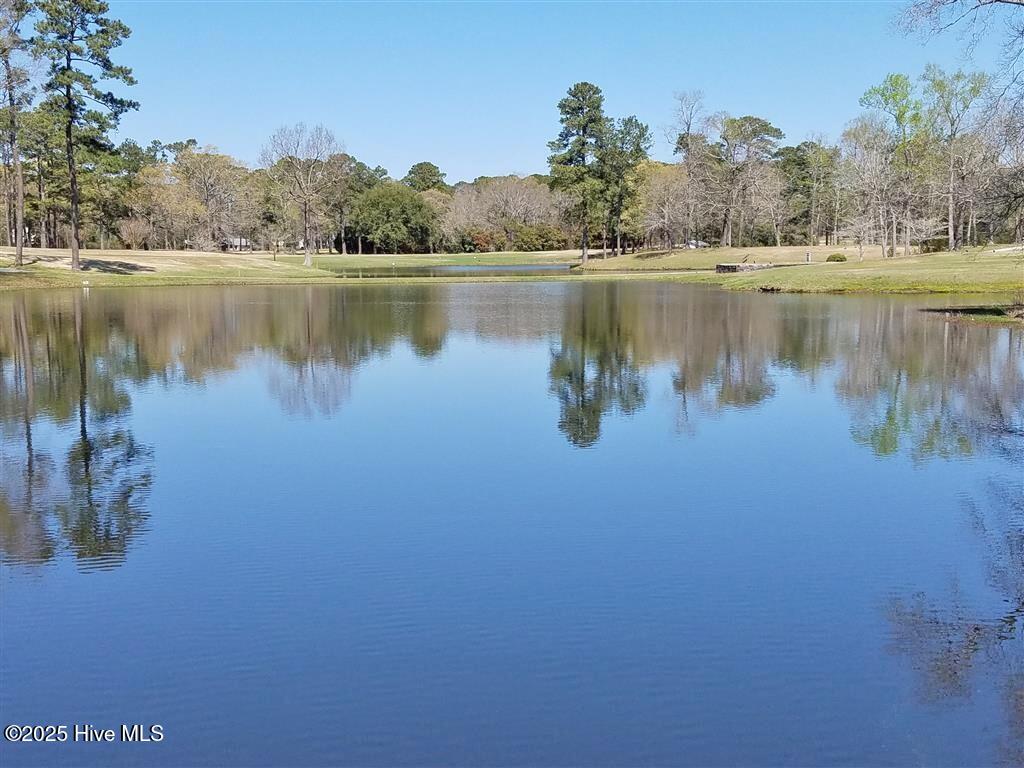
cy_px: 384
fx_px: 799
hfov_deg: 65.3
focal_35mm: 27
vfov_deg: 51.4
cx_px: 512
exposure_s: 1/2432
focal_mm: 4.25
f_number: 1.7
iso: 50
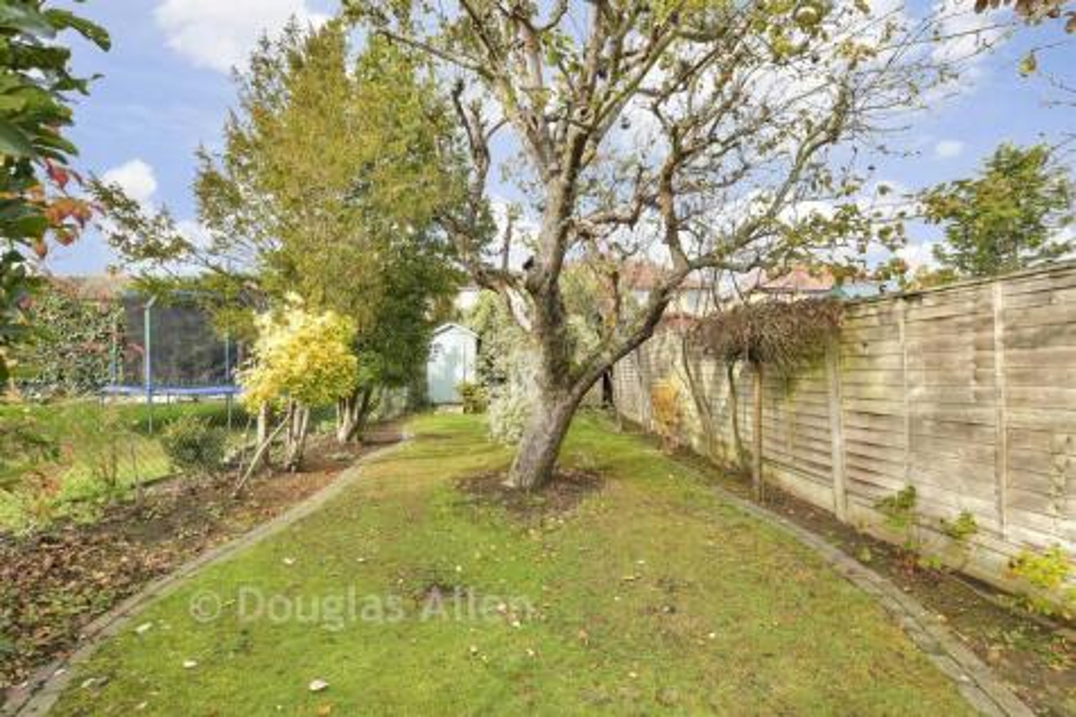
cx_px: 538
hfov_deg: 100.4
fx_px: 448
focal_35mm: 15
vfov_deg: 77.3
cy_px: 358
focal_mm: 10
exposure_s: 1/100
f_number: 8
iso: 160
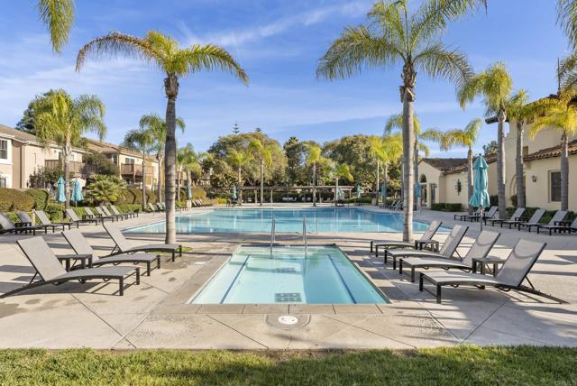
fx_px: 321
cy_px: 193
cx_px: 288
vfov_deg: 62.0
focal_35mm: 20
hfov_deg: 83.9
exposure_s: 1/320
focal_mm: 20
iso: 500
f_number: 8
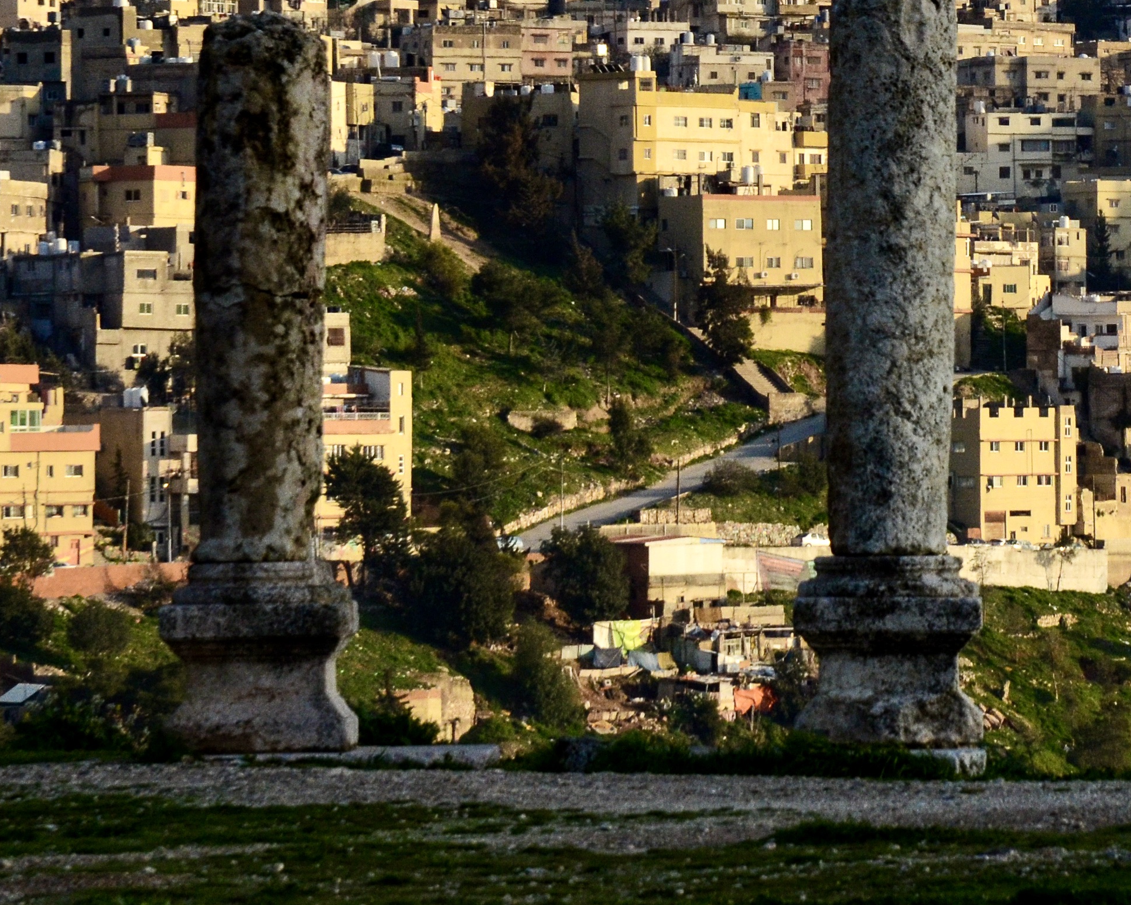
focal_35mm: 251
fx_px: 8402
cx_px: 908
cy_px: 5
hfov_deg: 7.7
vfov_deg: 6.1
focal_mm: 70
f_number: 9
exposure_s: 1/1250
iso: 800
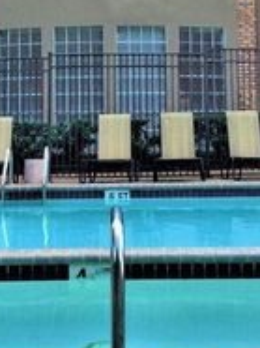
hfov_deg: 18.9
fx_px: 783
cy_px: 29
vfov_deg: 24.3
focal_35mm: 78
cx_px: 118
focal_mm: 4.2
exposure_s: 1/989
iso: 32
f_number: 2.2
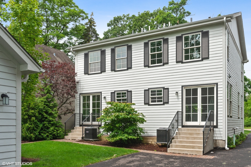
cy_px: 84
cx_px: 126
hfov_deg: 54.5
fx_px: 244
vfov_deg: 37.8
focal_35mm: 35
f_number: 8
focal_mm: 35
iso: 200
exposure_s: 1/1000
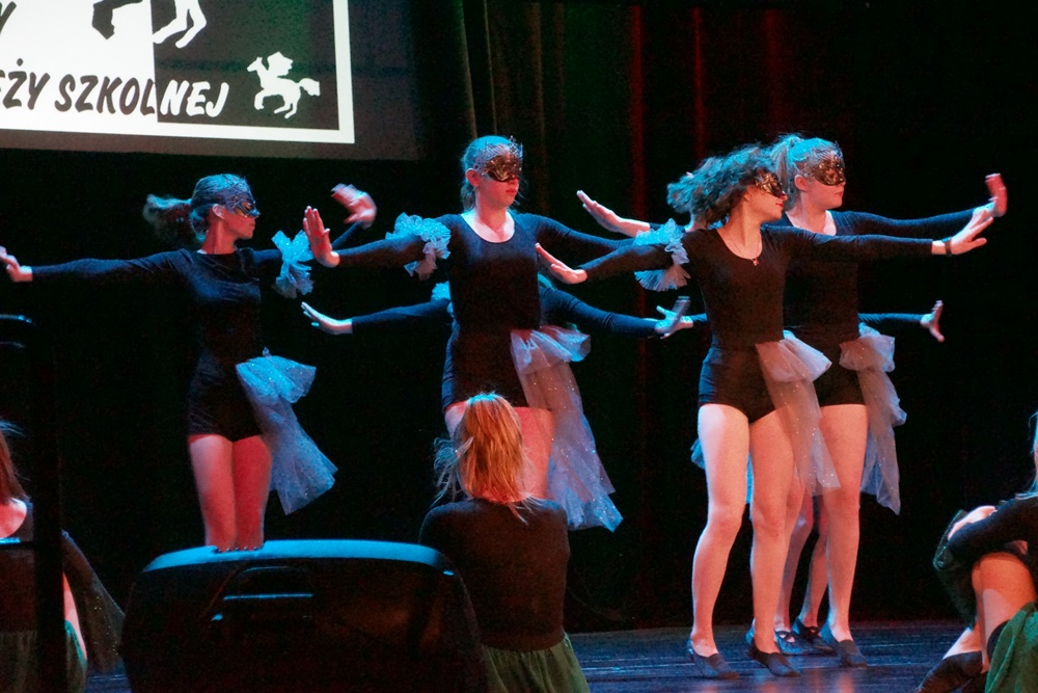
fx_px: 3893
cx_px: 519
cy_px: 346
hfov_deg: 15.2
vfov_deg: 10.2
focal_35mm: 135
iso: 12800
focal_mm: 90
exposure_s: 1/125
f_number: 5.6
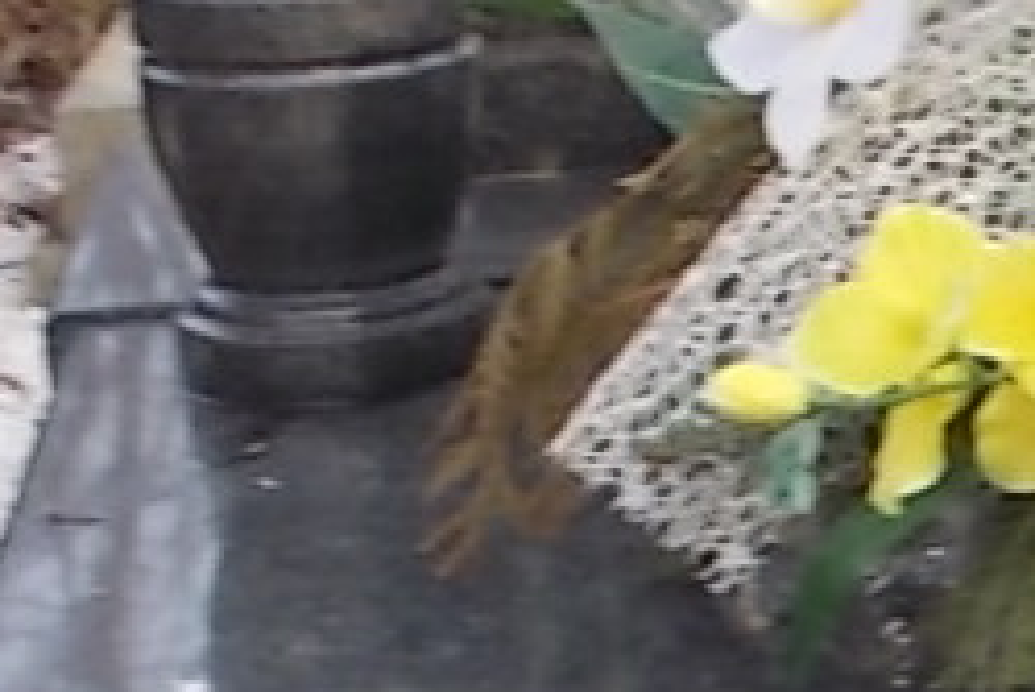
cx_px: 1416
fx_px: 4976
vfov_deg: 7.9
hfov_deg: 11.5
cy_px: 762
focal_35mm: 173
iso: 80
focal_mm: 4.6
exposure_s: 1/200
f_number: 3.2
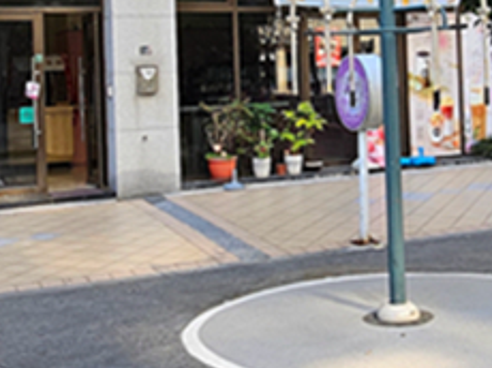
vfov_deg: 24.7
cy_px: 60
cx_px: 336
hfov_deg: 32.9
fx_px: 823
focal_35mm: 58
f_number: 2.2
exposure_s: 1/214
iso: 50
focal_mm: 2.2
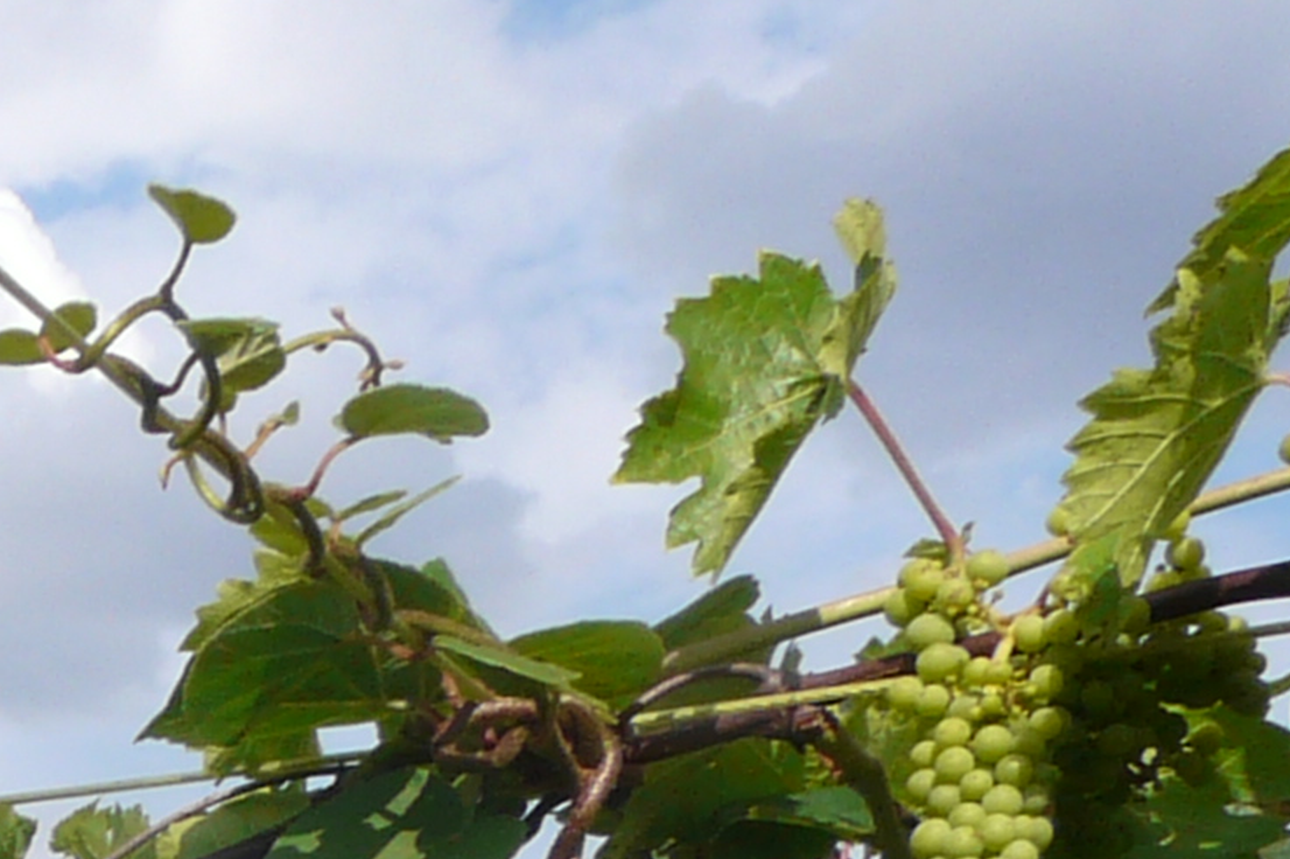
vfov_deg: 9.7
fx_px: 4621
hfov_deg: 13.4
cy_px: 1879
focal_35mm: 129
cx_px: -1372
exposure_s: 1/400
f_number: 5.6
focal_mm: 4.6
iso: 100
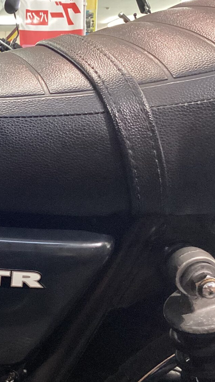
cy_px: 190
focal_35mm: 58
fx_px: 588
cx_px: -105
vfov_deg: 36.0
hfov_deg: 18.4
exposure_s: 1/60
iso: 200
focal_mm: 3.3
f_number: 2.4
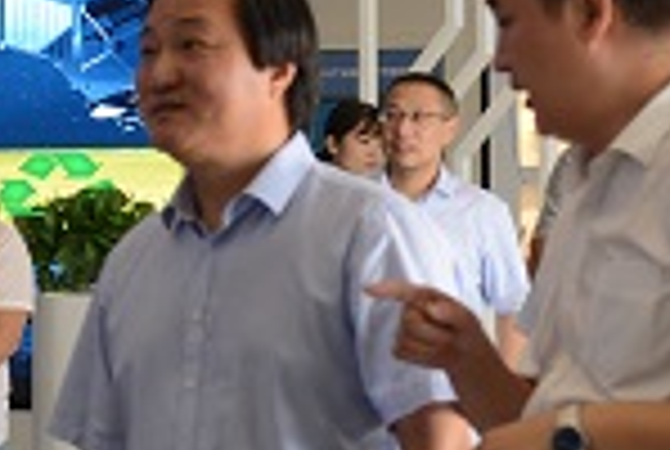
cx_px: -148
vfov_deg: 5.4
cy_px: 220
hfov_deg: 7.9
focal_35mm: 257
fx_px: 4793
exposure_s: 1/125
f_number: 5.6
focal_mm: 48
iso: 800
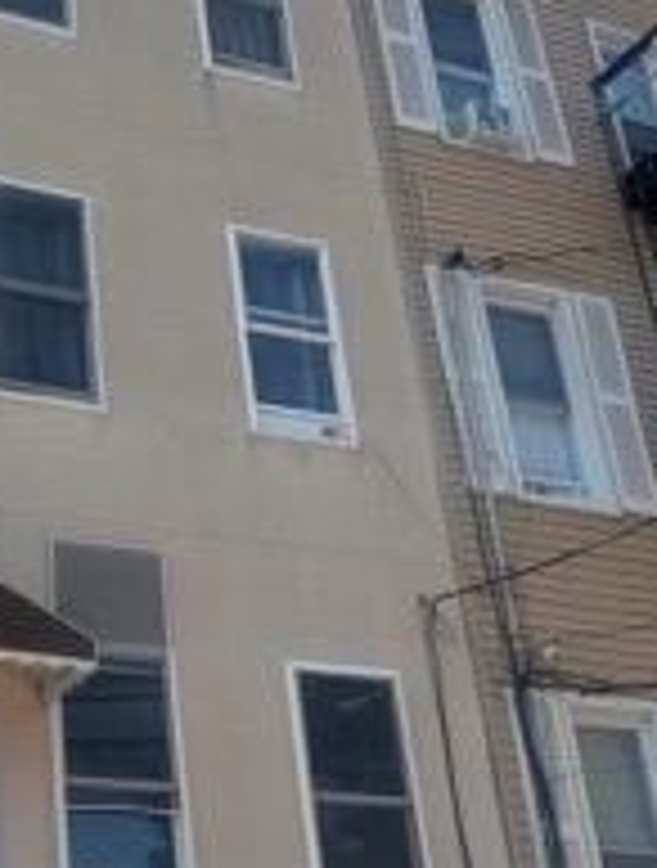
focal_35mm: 53
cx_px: -63
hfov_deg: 25.7
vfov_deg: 35.8
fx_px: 1334
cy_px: 558
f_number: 2.2
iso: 49
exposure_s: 1/1661
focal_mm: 2.35
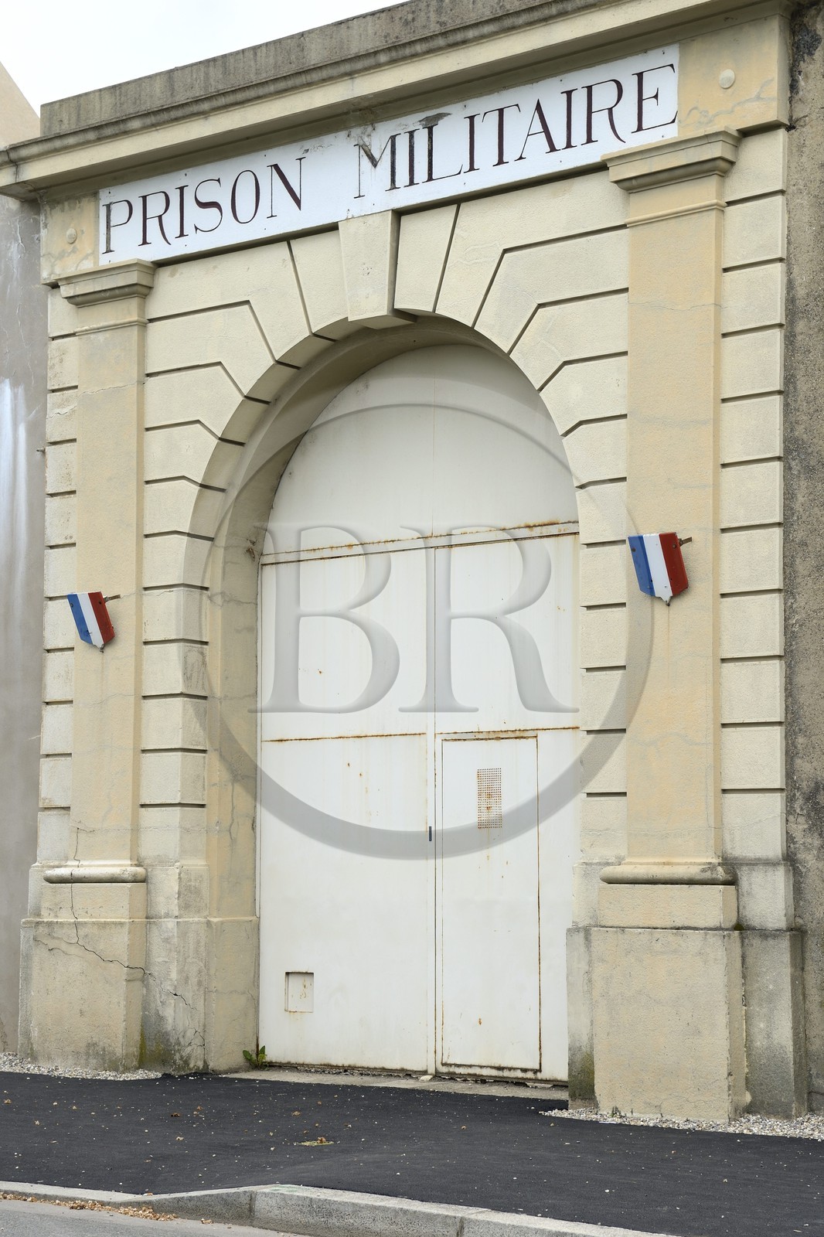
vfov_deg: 30.5
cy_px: 618
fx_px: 2267
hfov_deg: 20.6
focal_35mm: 66
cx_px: 412
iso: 200
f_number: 8
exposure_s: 1/250
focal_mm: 66
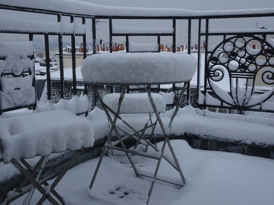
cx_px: 141
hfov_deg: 46.8
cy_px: 96
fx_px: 317
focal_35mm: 40
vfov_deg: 35.9
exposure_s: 1/60
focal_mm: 5.98
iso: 80
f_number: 4
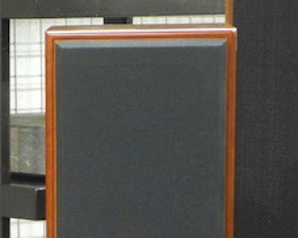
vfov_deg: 5.4
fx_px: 2475
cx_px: 8
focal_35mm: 281
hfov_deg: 6.9
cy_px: 459
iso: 400
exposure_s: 1/7.2
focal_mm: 14.5
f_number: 4
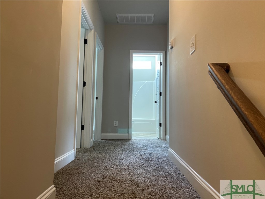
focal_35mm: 25
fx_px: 191
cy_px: 100
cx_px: 132
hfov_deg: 69.4
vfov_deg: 54.9
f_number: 1.6
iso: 320
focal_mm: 5.1
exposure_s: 1/60
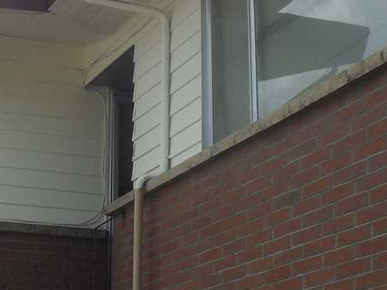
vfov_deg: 15.2
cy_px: 107
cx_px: 128
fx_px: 1085
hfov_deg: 20.2
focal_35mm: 97
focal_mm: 6.3
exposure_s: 1/125
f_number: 8.4
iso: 100
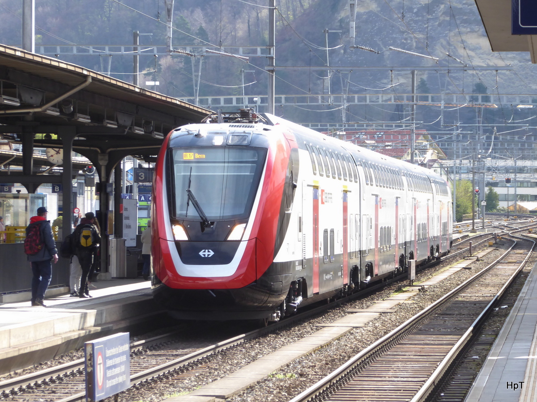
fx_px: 3196
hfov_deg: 9.6
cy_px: 201
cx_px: 268
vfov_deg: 7.2
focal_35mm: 206
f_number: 5.6
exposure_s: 1/160
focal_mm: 33.2
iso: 200
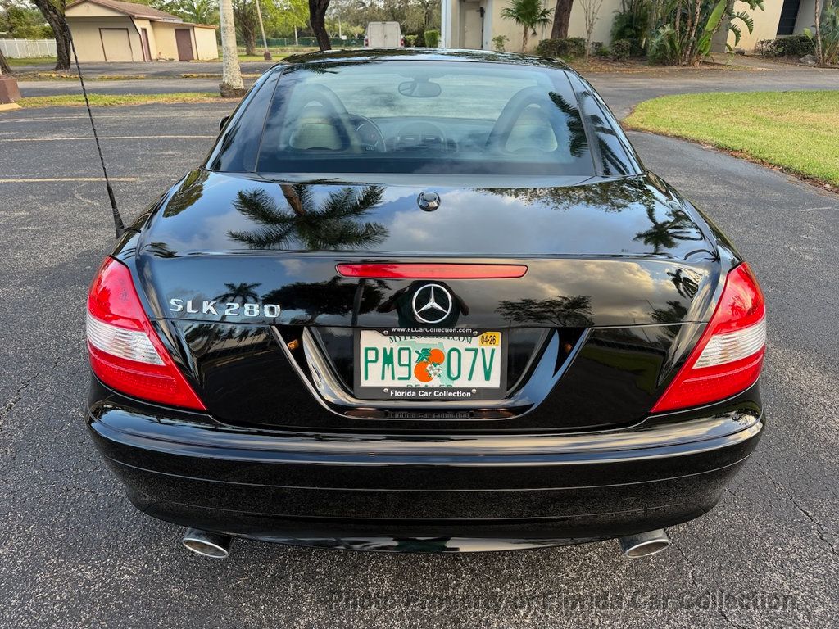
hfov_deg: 71.6
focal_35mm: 24
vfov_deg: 56.8
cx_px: 420
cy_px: 314
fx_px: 582
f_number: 1.78
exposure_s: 1/129
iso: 64
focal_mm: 6.76
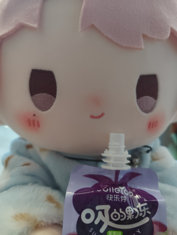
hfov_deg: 58.9
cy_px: 118
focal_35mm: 23
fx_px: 157
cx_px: 88
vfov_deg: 73.9
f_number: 1.65
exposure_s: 1/14.3
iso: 2500
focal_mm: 6.19
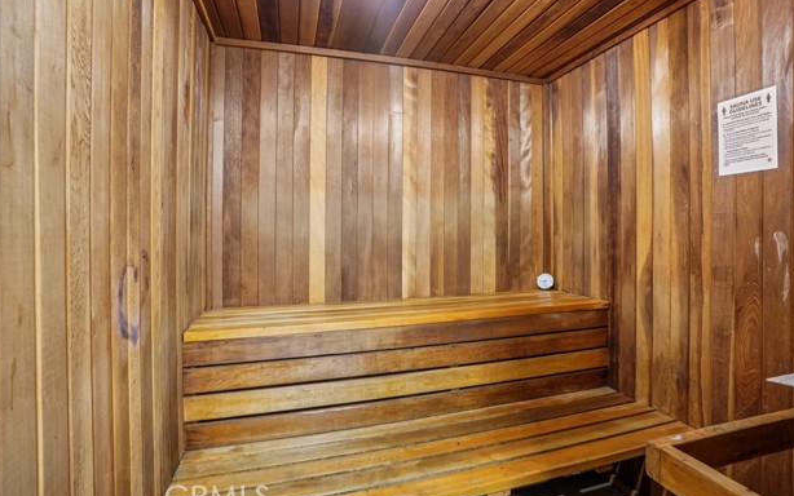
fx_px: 368
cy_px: 240
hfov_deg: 94.3
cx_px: 406
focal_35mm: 17
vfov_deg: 68.0
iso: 1000
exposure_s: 1
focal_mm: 16
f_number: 8
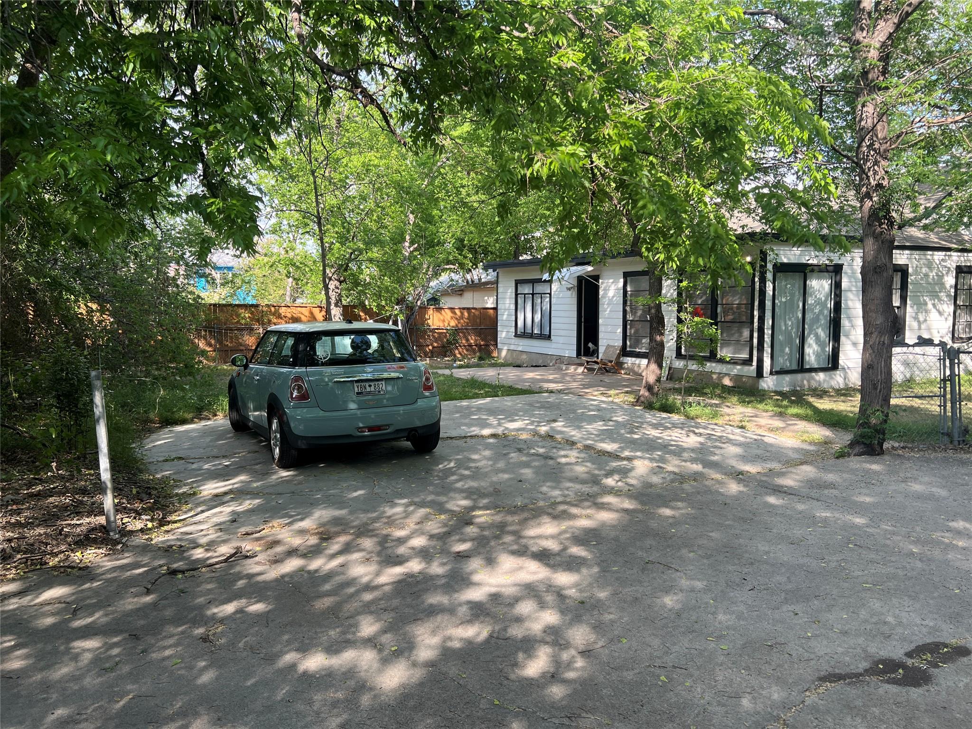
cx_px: 486
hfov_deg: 67.3
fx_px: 730
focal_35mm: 26
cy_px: 364
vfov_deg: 53.1
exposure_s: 1/674
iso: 50
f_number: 1.5
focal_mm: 5.7
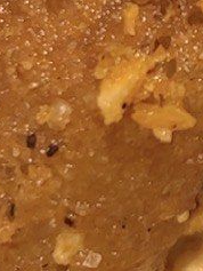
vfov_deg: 5.4
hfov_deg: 4.1
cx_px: 420
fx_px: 2797
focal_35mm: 358
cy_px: -222
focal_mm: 5.7
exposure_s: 1/100
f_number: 1.5
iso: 50
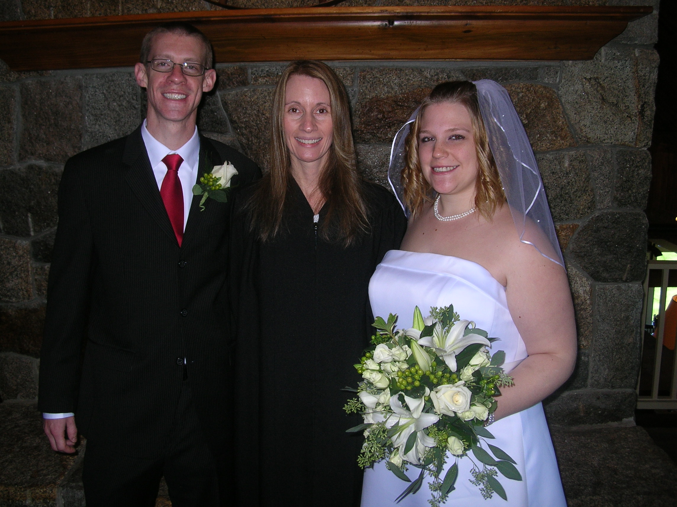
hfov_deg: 51.4
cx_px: 338
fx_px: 703
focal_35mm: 36
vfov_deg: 39.6
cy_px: 254
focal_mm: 6
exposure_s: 1/60.1
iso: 50
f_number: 2.7
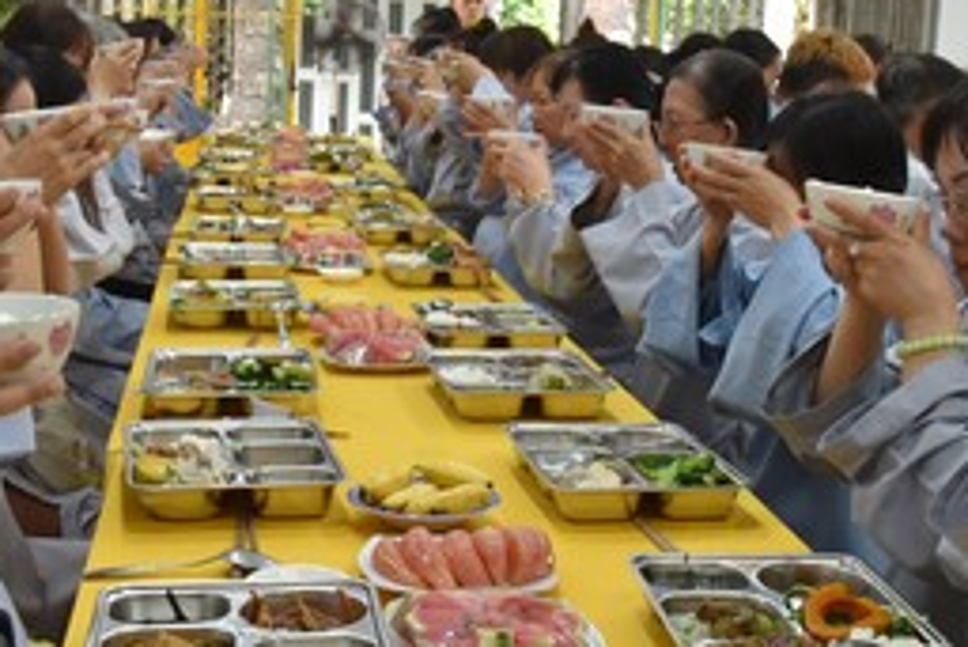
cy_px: 223
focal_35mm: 61
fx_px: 1641
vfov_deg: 22.2
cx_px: 541
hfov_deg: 32.8
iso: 1600
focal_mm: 24
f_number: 5.6
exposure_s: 1/125
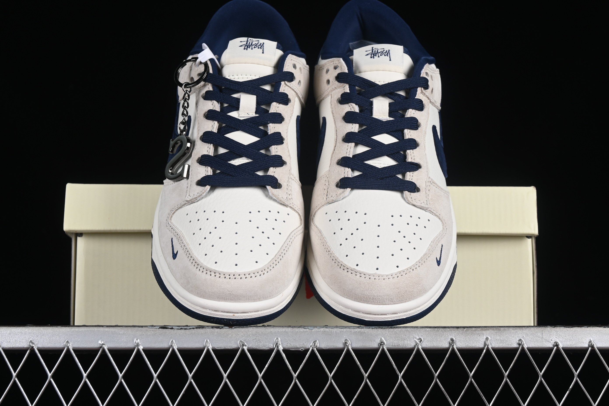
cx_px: 304
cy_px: 203
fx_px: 1269
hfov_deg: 27.0
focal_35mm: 75
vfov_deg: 18.2
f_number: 8
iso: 160
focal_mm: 50
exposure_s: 1/80
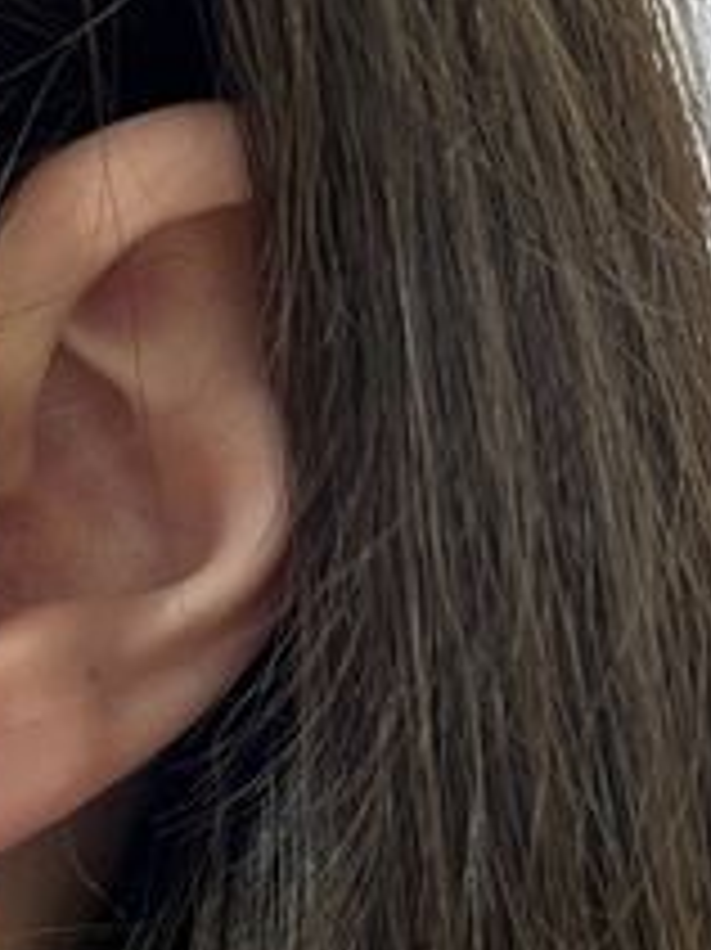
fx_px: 1892
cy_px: 1027
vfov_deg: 26.2
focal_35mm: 69
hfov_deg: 20.0
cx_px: -130
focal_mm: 5.7
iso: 200
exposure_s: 1/50
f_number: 1.5
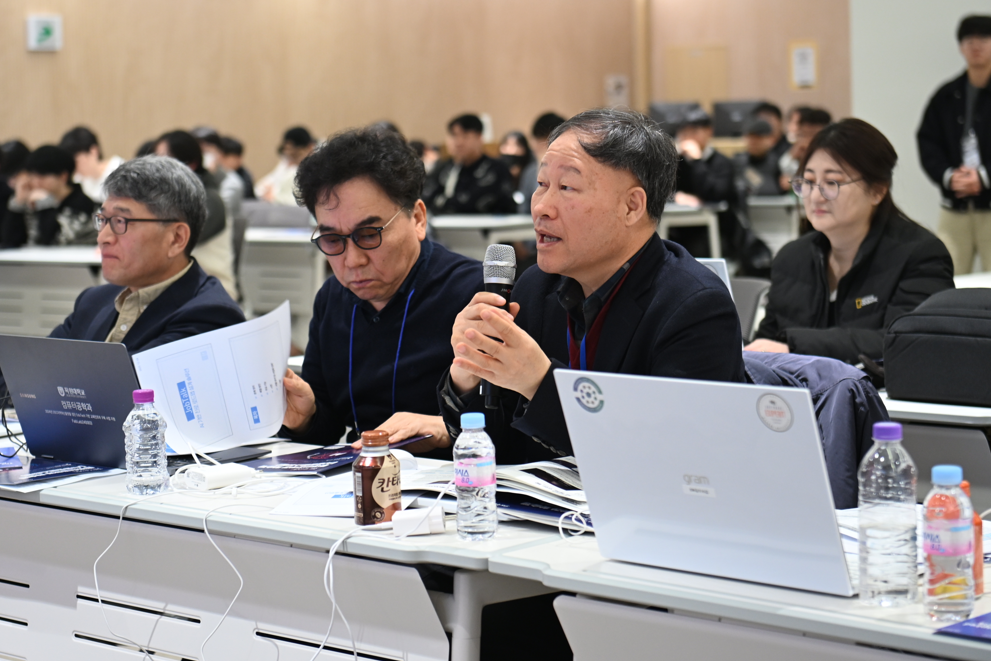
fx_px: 2367
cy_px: 257
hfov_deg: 23.6
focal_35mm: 86
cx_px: 430
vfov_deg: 15.9
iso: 1250
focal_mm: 70
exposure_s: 1/125
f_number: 2.8
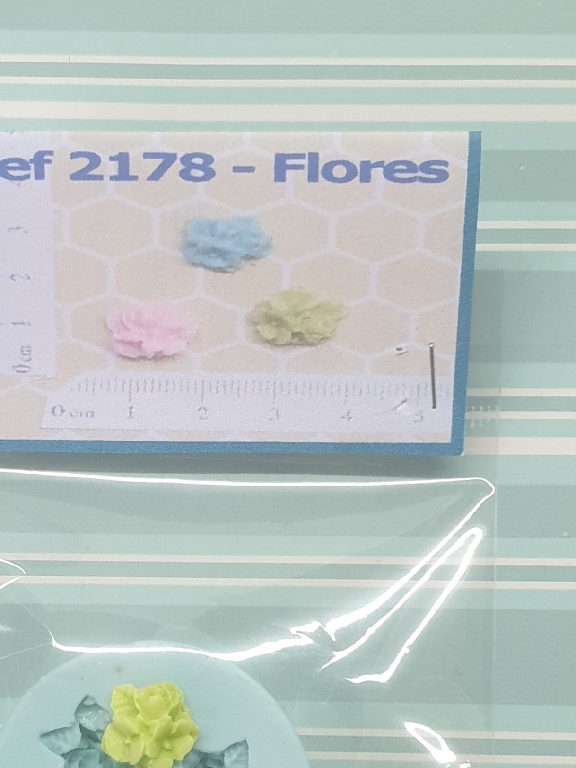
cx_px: 209
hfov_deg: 34.9
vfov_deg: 43.8
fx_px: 909
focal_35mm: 41
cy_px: 603
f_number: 2.4
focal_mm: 4.3
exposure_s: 1/50
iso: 160
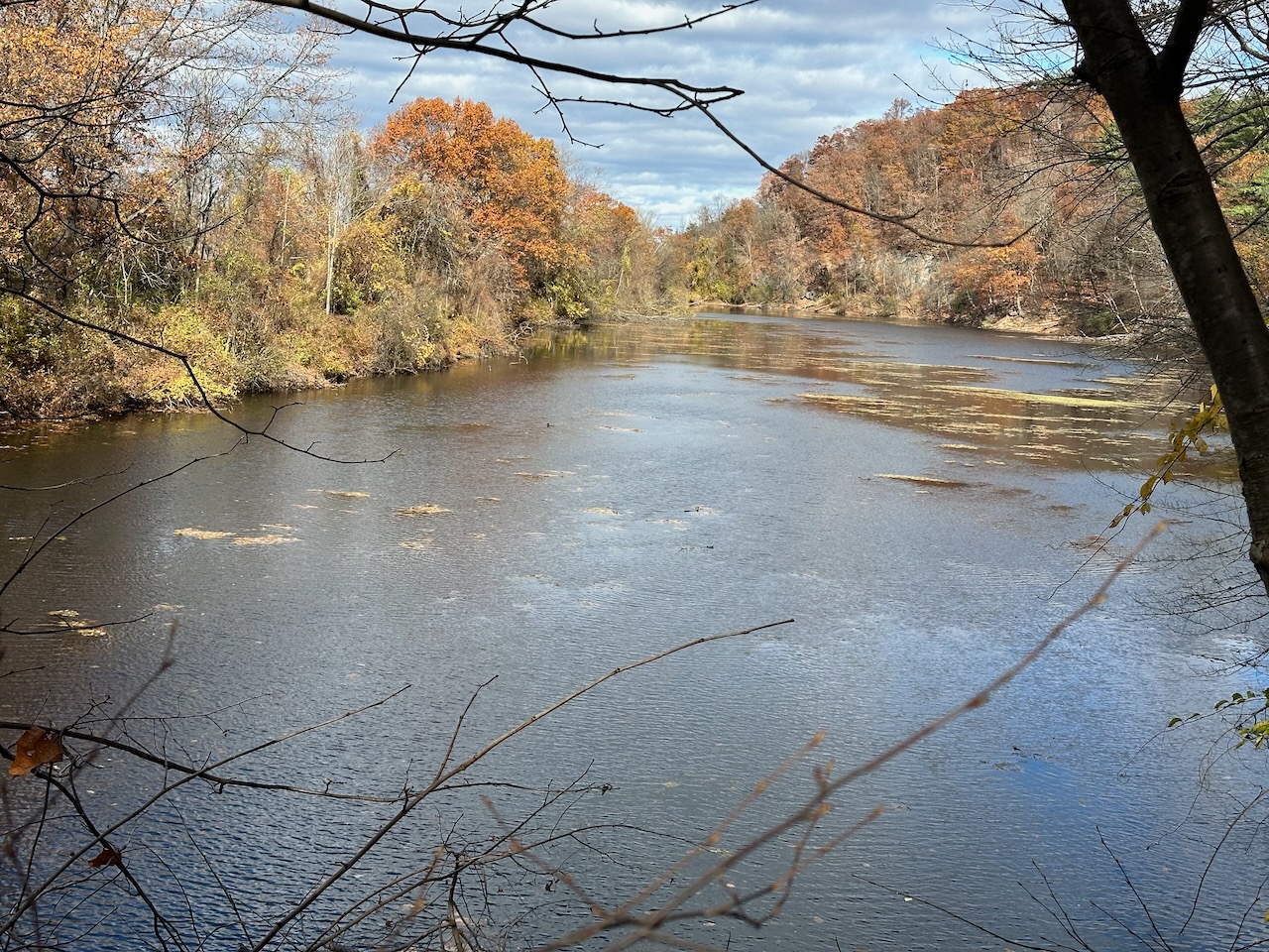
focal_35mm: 48
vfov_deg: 30.3
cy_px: 476
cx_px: 634
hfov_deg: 39.7
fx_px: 1760
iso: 64
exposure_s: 1/2597
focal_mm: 6.86
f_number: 1.78
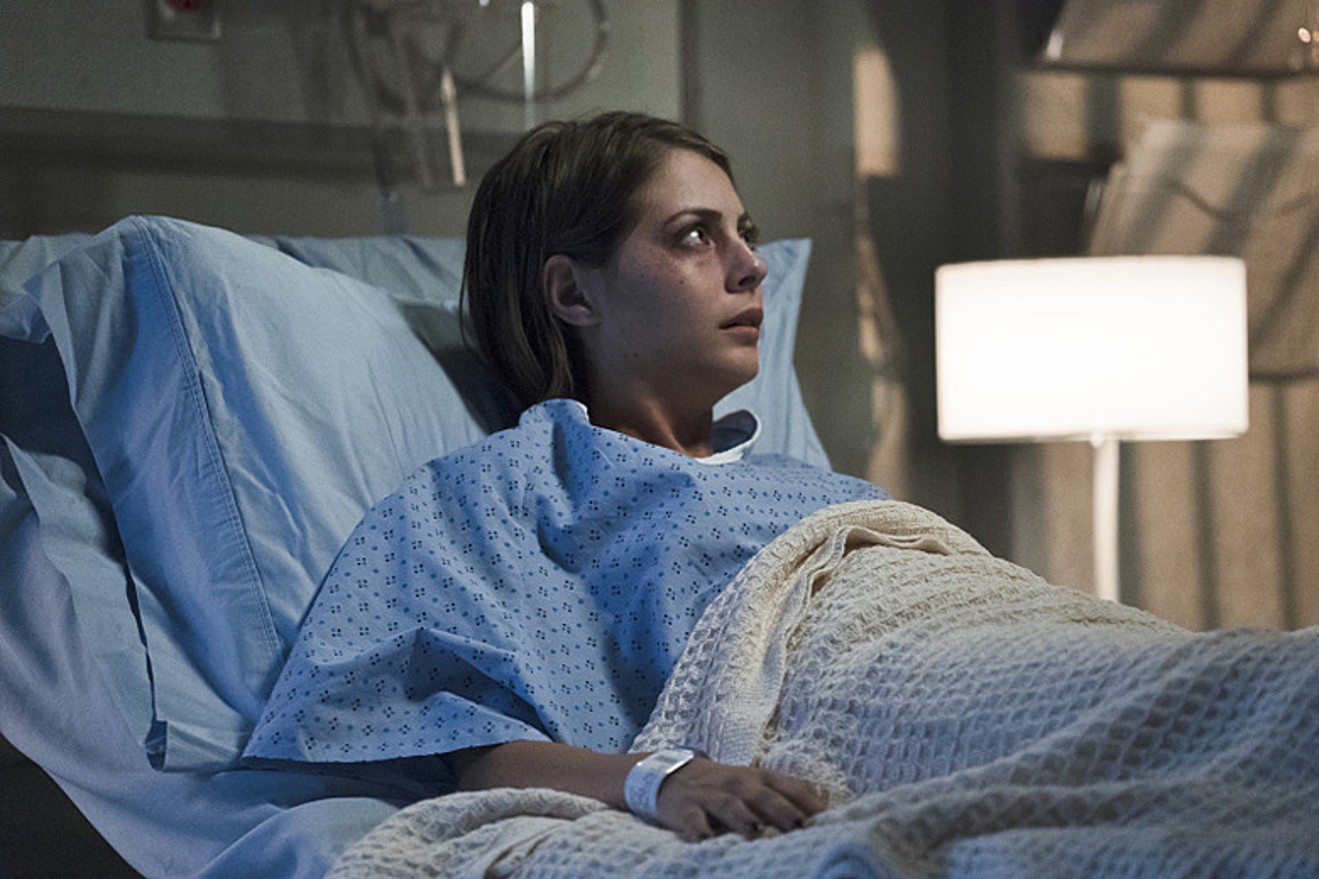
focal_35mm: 200
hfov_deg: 10.3
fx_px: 7327
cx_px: 660
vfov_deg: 6.9
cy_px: 440
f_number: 4
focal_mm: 200
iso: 8000
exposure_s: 1/200
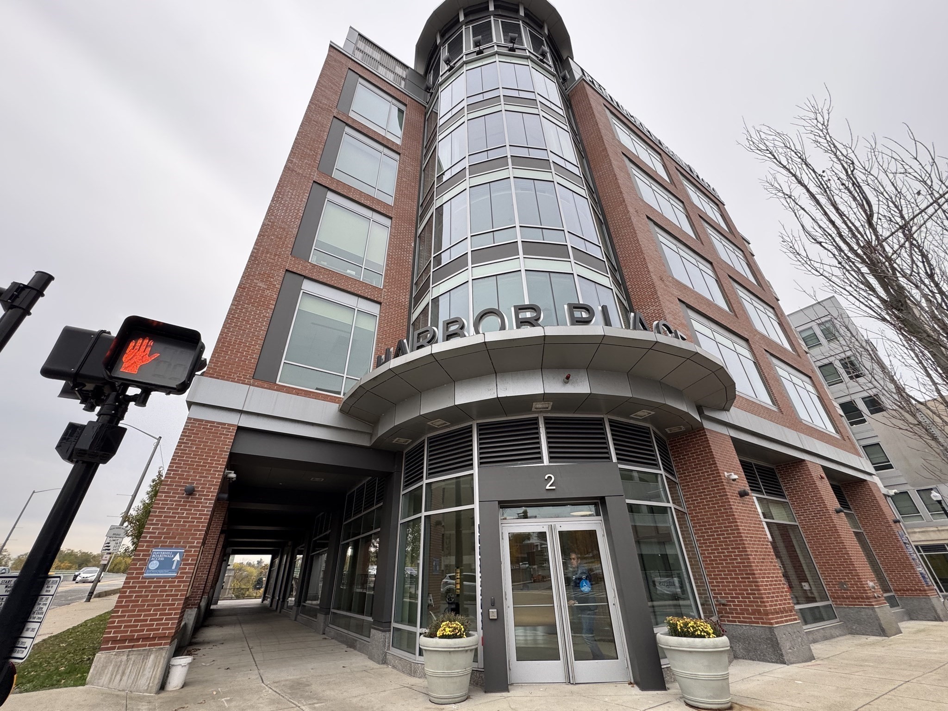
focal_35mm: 14
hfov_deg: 102.1
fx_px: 383
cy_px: 356
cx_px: 474
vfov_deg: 85.7
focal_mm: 2.22
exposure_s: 1/293
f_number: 2.2
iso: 40
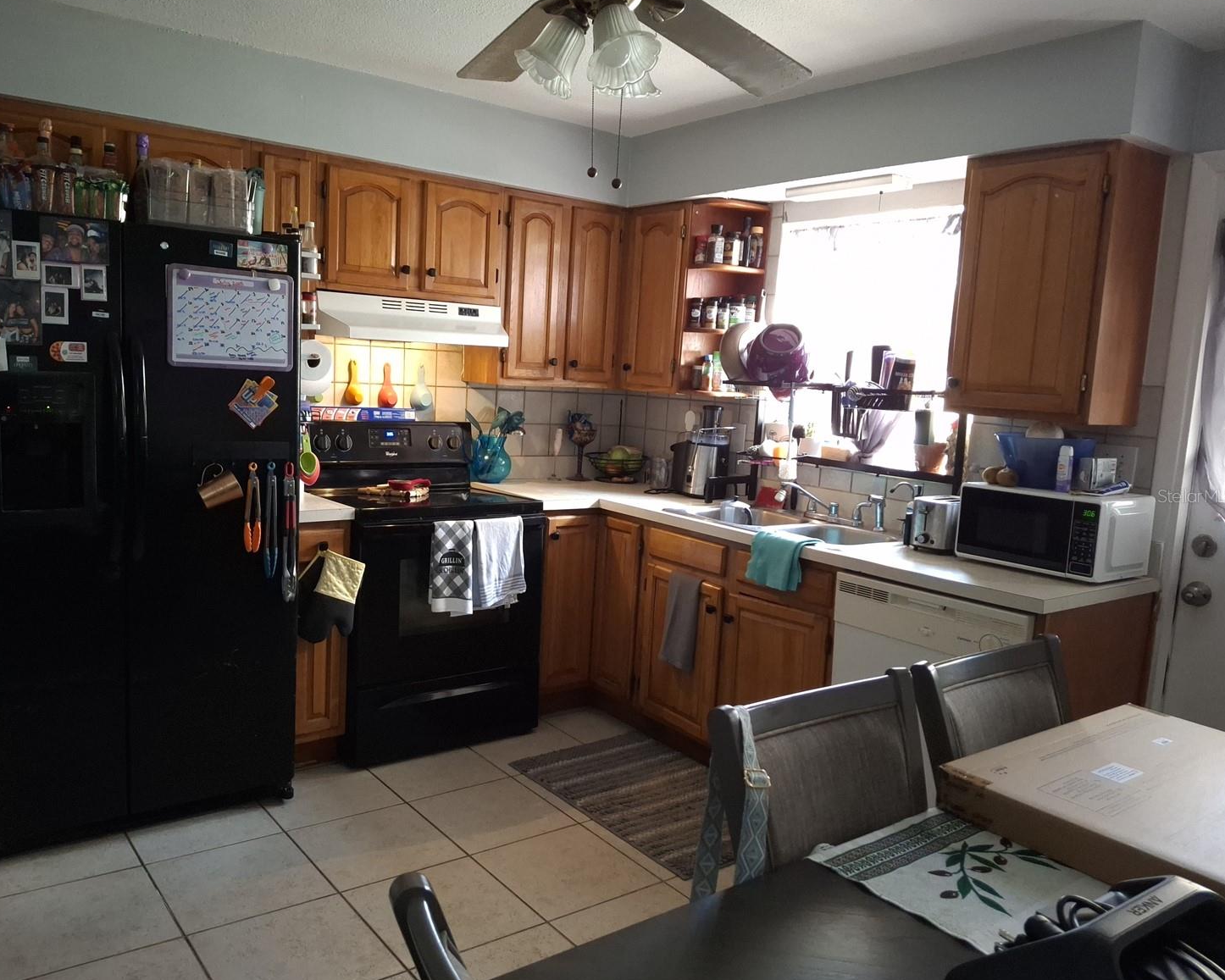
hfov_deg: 64.0
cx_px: 560
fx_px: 979
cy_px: 496
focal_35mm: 27
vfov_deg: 53.2
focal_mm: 4.69
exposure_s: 1/24
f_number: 1.8
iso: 800
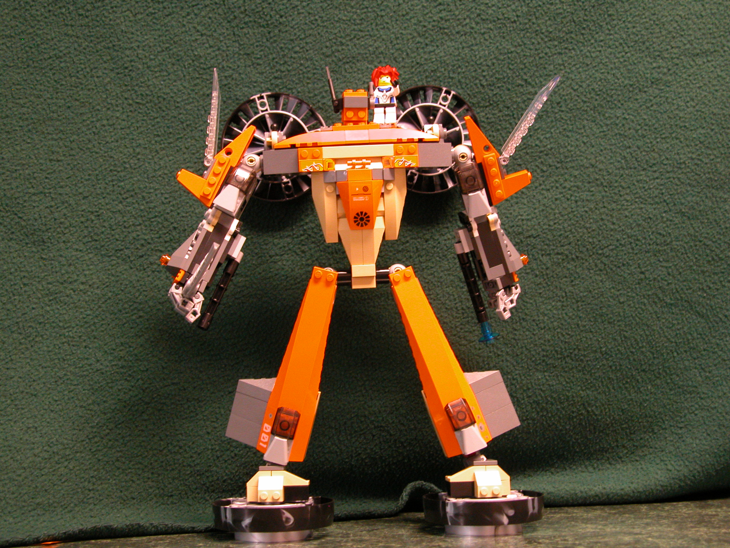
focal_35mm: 62
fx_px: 1307
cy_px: 274
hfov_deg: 31.2
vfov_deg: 23.7
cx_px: 365
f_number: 4
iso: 262
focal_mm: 15.7
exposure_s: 1/4
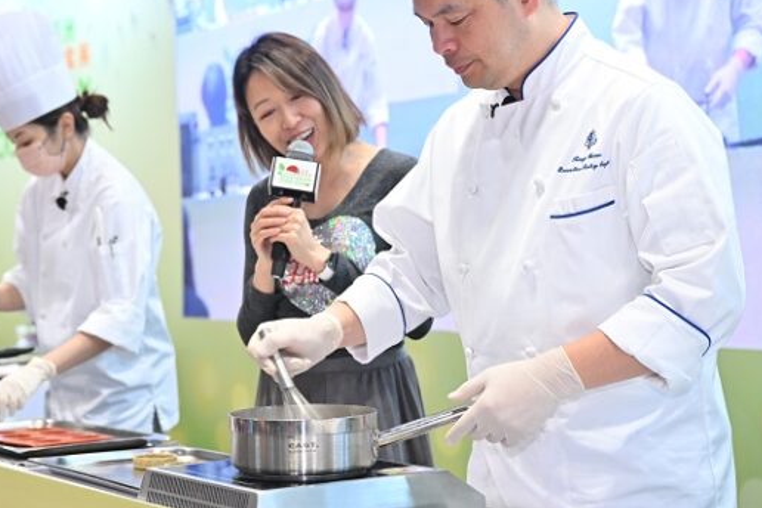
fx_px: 1545
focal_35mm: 73
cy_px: 180
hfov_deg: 27.7
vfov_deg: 18.6
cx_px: 320
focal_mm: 49
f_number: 3.5
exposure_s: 1/160
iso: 2000
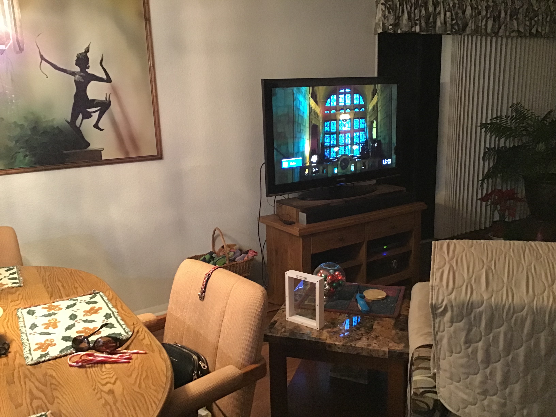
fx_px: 498
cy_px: 208
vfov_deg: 45.4
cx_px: 278
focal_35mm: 31
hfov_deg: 58.4
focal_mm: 3.3
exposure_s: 1/15
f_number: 2.4
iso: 250
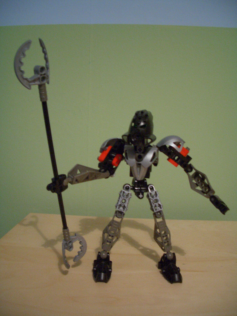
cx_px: 118
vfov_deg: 52.6
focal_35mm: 35
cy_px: 158
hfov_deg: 40.7
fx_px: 320
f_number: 2.6
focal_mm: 5.8
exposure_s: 1/10
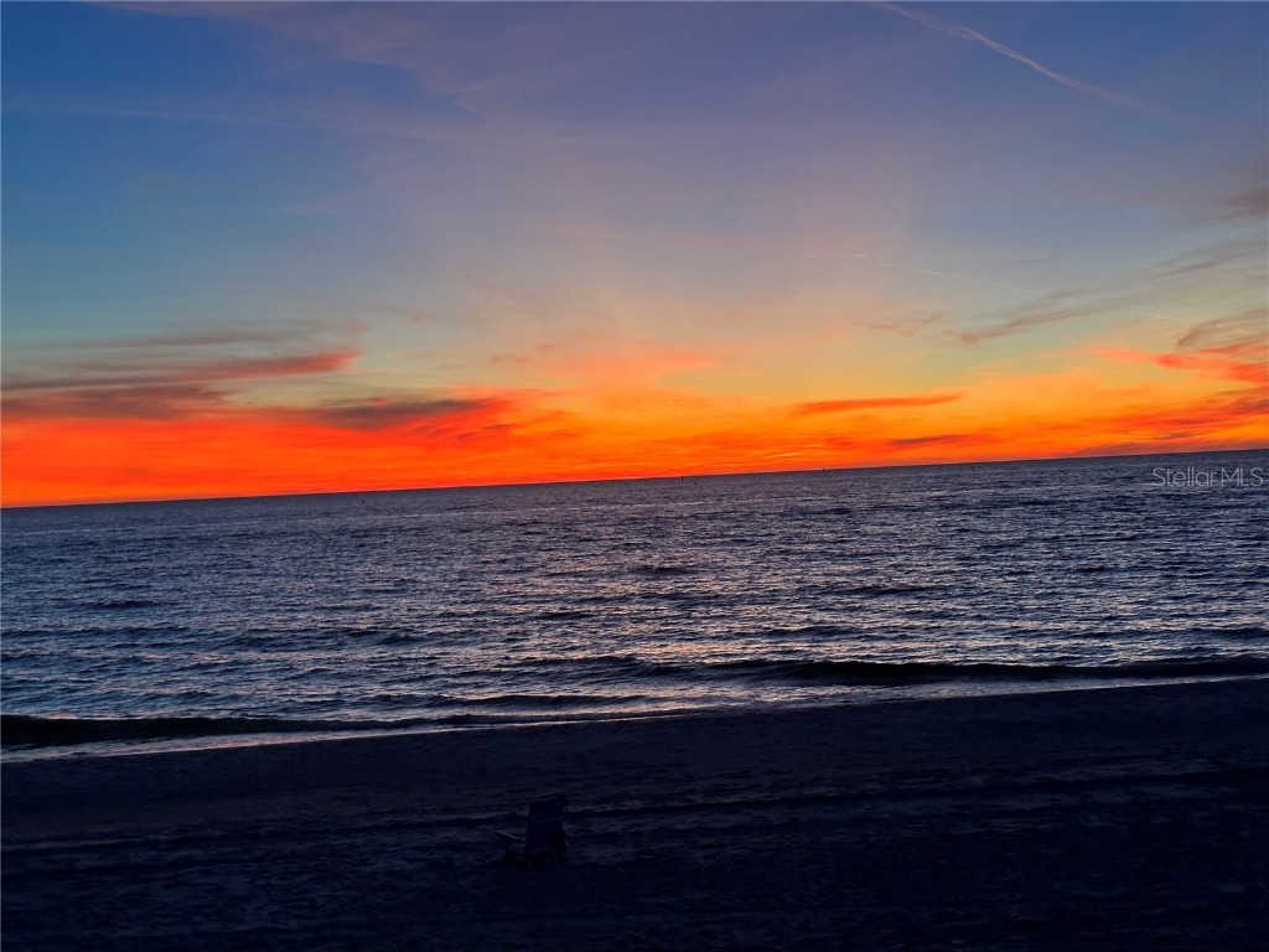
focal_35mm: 48
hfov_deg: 39.7
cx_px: 634
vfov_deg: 30.3
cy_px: 476
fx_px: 1760
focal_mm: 6.86
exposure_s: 1/60
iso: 160
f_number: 1.78
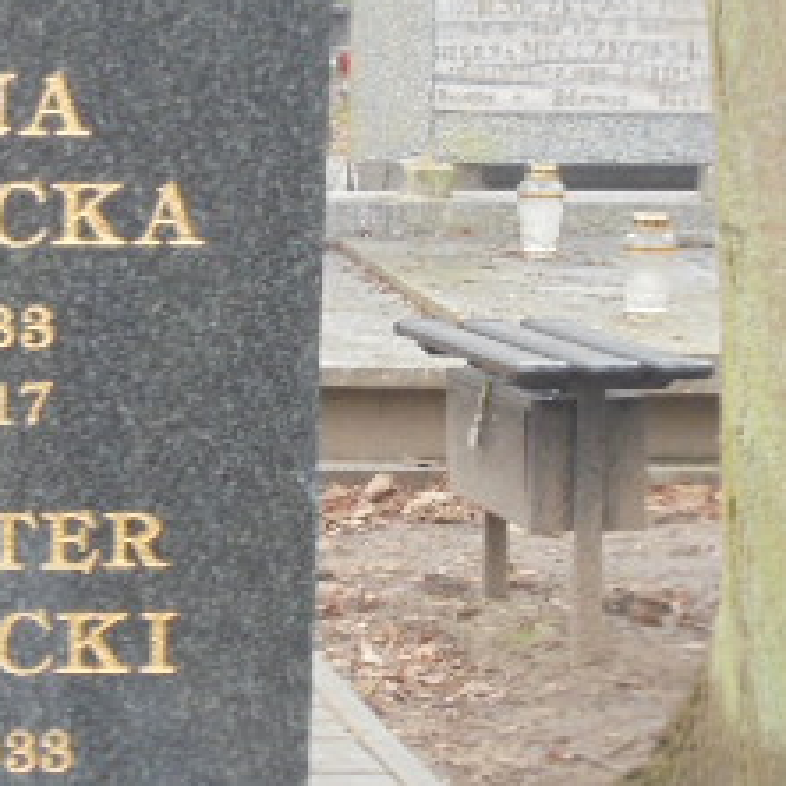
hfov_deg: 11.8
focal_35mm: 143
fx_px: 3674
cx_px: -273
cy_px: 379
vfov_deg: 12.2
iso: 250
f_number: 5.2
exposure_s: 1/30
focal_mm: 10.1
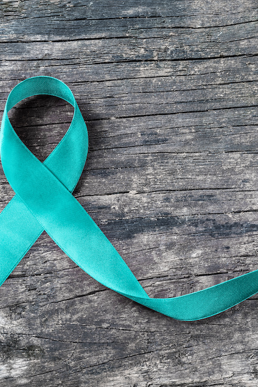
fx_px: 1214
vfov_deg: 18.1
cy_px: 194
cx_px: 179
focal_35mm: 113
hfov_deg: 12.1
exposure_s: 1/8
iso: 100
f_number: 11
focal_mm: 50
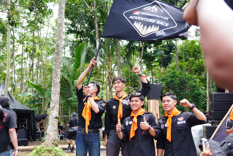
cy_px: 87
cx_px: 113
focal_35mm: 36
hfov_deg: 52.6
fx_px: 236
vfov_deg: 36.5
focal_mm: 20.9
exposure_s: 1/500
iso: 250
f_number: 2.8
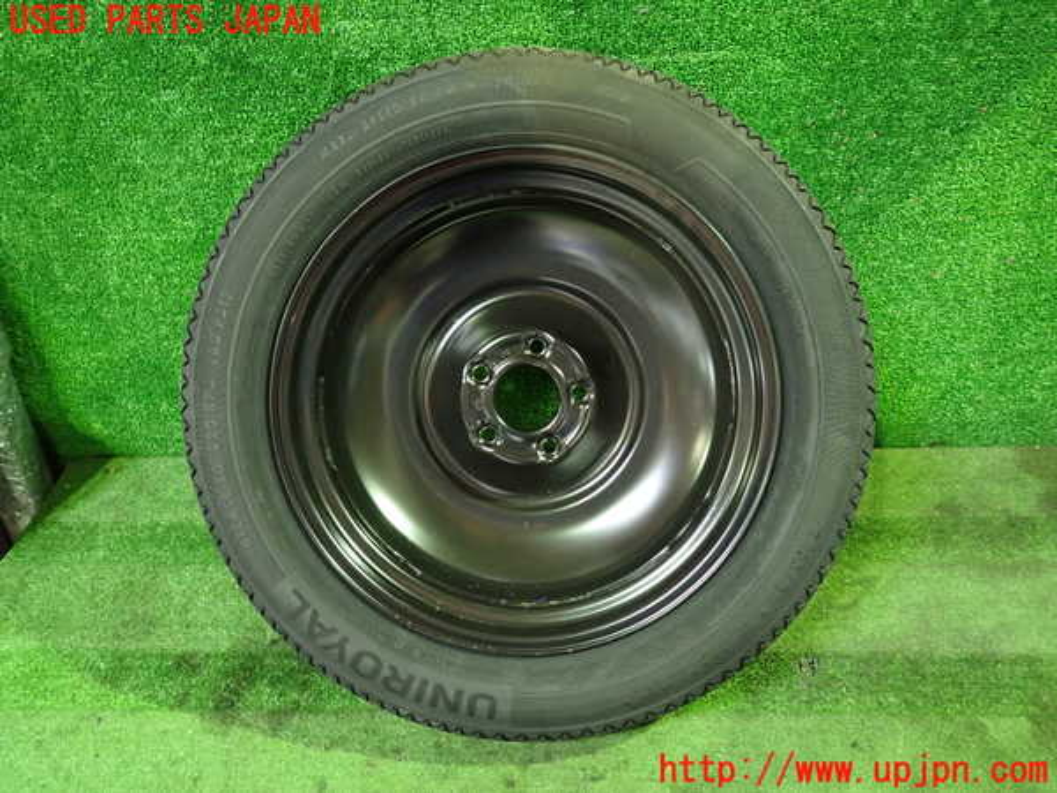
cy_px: 396
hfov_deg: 69.4
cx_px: 528
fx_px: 763
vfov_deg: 54.9
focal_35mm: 25
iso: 800
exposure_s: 1/25
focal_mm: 4.5
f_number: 2
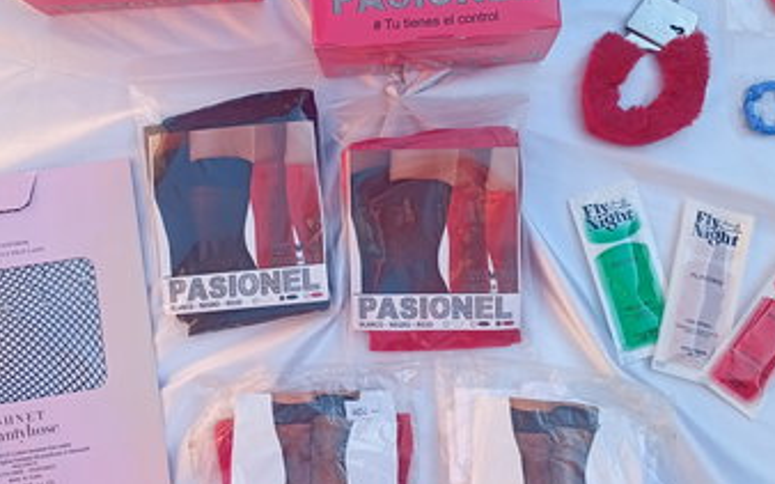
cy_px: 208
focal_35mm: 45
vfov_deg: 28.5
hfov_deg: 44.4
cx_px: 383
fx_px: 950
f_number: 1.8
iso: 50
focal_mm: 3.98
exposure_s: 1/175
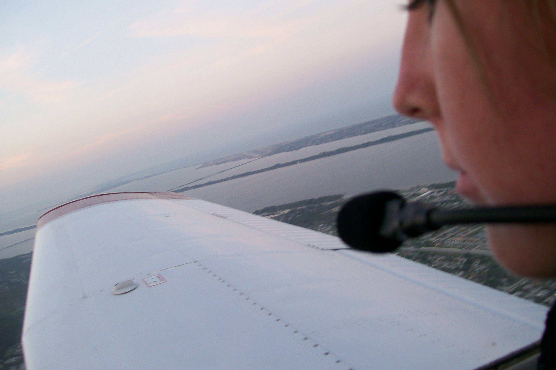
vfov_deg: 35.0
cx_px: 278
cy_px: 173
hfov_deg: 50.7
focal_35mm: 38
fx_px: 587
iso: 89
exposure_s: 1/32
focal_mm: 6
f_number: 2.7
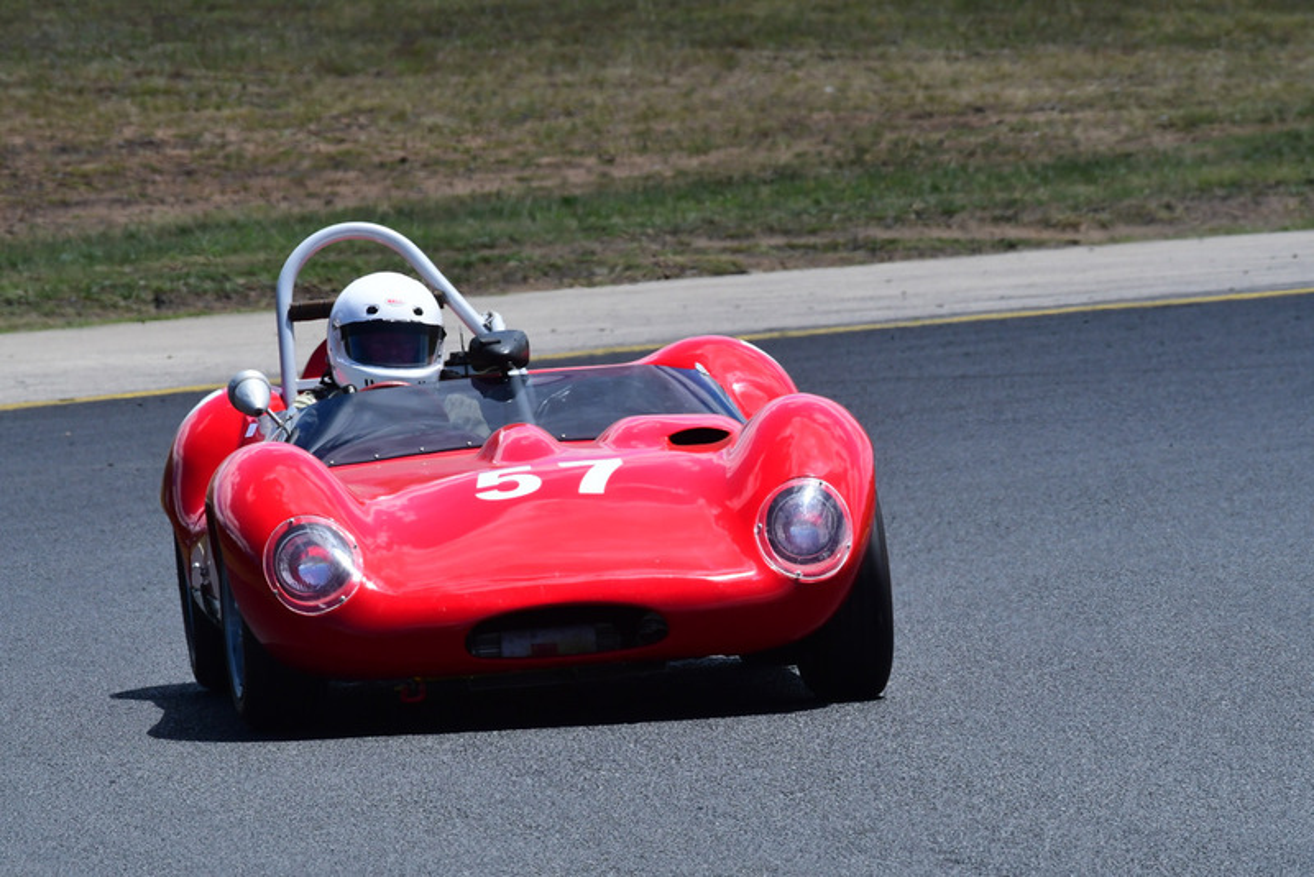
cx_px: 657
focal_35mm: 615
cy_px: 438
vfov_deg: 2.2
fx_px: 22454
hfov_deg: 3.4
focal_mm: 410
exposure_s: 1/640
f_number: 14
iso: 640
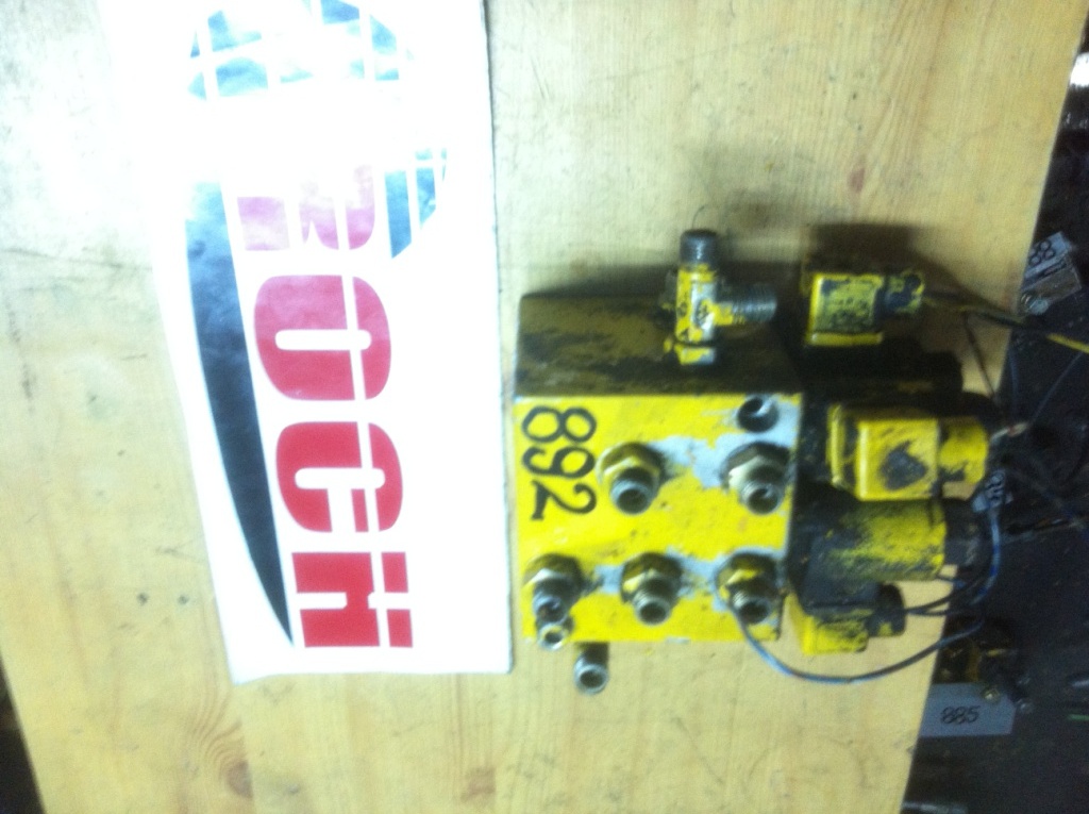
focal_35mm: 35
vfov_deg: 40.6
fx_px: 1100
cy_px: 407
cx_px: 544
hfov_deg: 52.7
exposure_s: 1/15
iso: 250
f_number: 2.8
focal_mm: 3.85
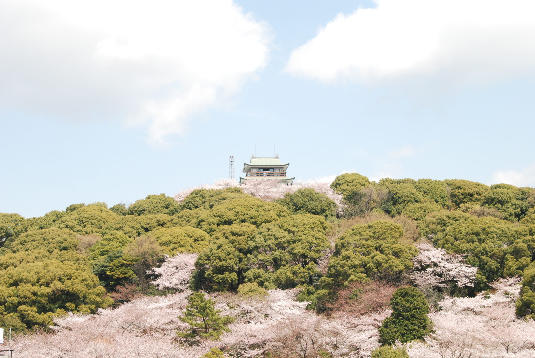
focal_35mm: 75
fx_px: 1116
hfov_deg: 27.0
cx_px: 268
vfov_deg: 18.2
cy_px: 179
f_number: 11
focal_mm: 50
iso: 400
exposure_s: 1/500
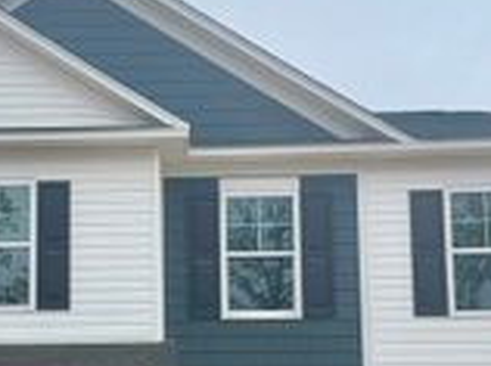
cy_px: 338
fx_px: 1076
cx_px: 115
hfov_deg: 25.4
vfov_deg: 19.0
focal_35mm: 76
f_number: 1.78
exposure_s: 1/3597
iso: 80
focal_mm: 6.76
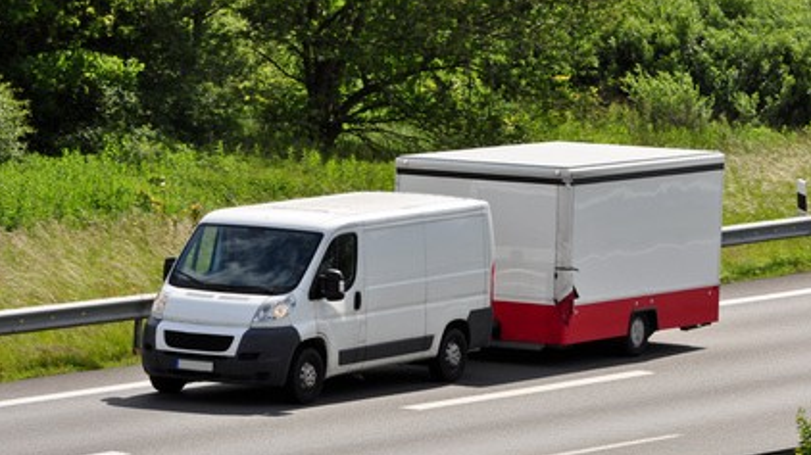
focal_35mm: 277
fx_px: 5944
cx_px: 405
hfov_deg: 7.8
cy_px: 250
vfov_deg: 4.4
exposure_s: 1/640
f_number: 8
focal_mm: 175
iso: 320
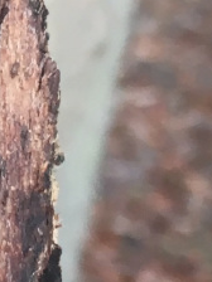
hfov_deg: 6.6
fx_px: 1690
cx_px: -395
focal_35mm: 207
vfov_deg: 9.6
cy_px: 118
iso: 25
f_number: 2.2
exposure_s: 1/33
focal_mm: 4.15
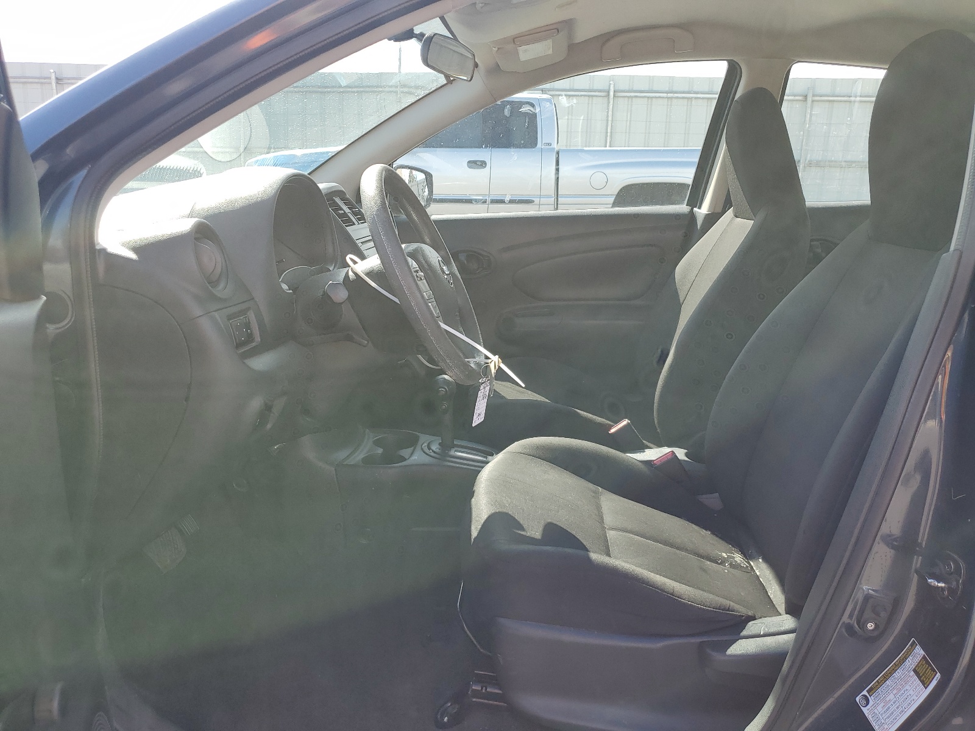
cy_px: 366
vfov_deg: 53.1
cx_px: 488
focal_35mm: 26
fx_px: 732
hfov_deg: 67.3
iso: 50
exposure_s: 1/714
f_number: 1.5
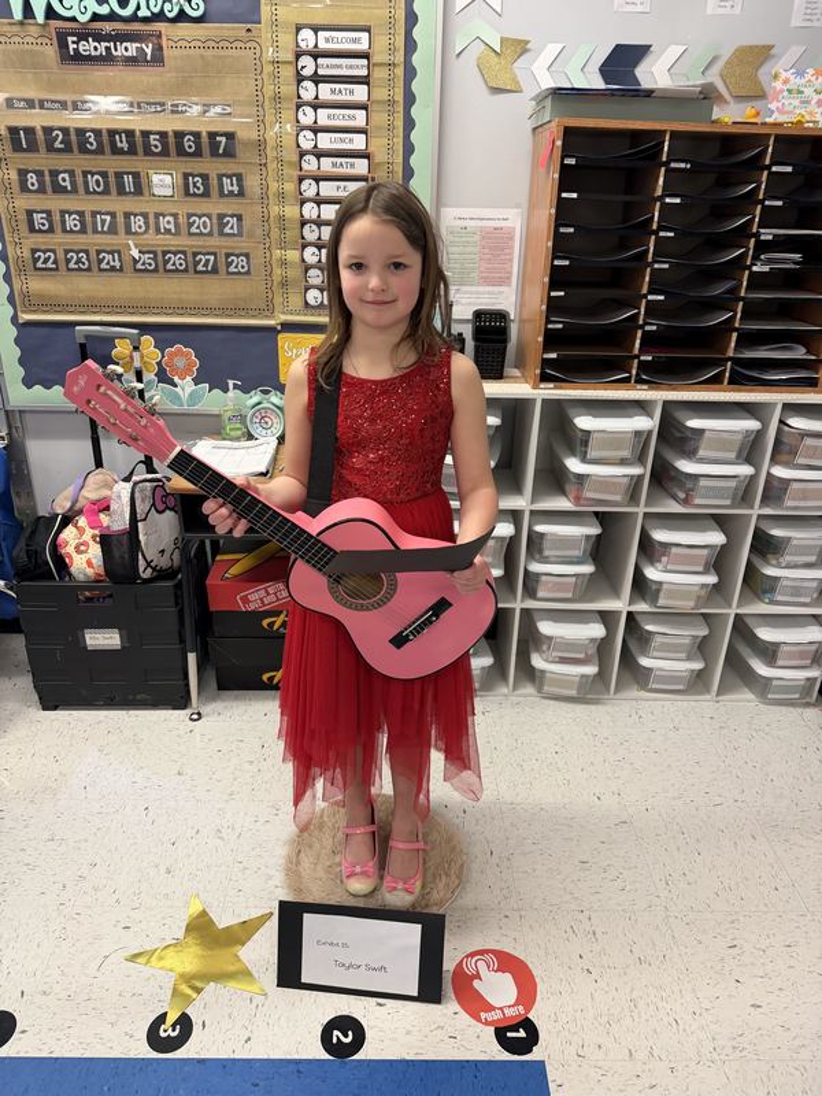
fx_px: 760
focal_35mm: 24
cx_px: 411
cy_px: 548
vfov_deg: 71.6
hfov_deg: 56.8
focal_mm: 6.76
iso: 200
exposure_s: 1/60
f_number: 1.78
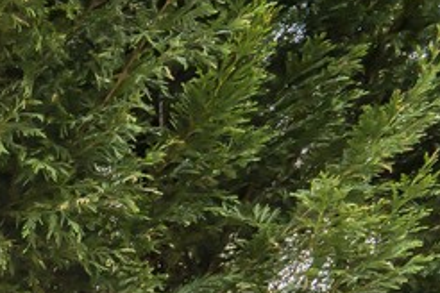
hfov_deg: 21.5
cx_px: -377
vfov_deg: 19.0
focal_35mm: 50
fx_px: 611
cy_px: 557
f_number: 9
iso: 320
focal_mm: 12
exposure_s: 1/500
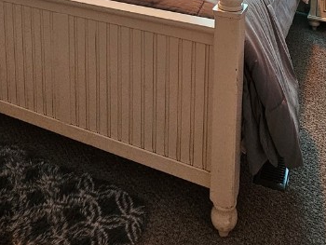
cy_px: -104
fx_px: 358
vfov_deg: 28.0
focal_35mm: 38
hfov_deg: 48.5
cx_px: 205
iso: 320
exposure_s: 1/40
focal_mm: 2.2
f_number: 2.2
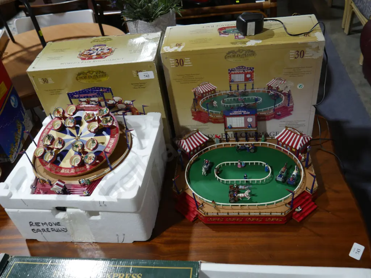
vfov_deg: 44.2
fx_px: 343
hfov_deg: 56.8
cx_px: 186
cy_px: 139
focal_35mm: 32
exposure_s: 1/60
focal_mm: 16
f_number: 3.6
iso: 250
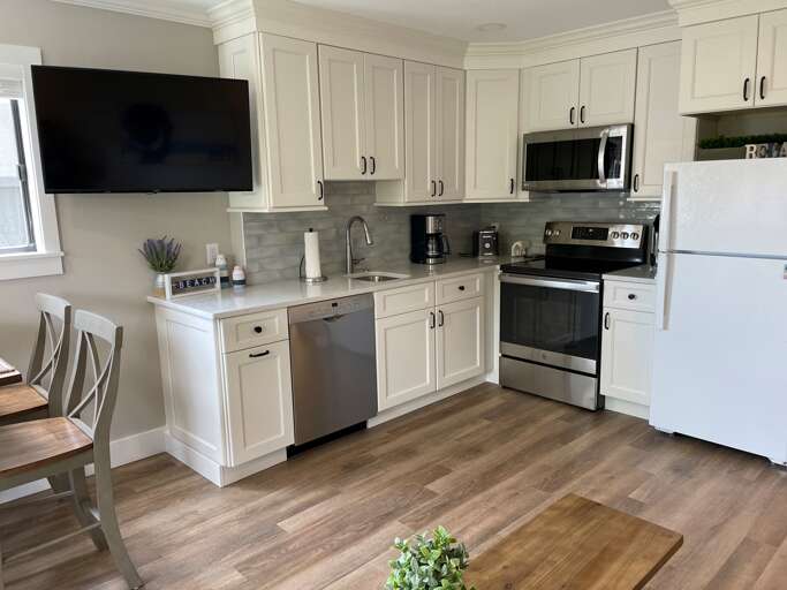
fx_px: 591
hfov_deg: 67.3
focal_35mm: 26
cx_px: 394
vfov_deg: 53.0
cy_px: 295
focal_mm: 4.2
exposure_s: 1/120
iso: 100
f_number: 1.6
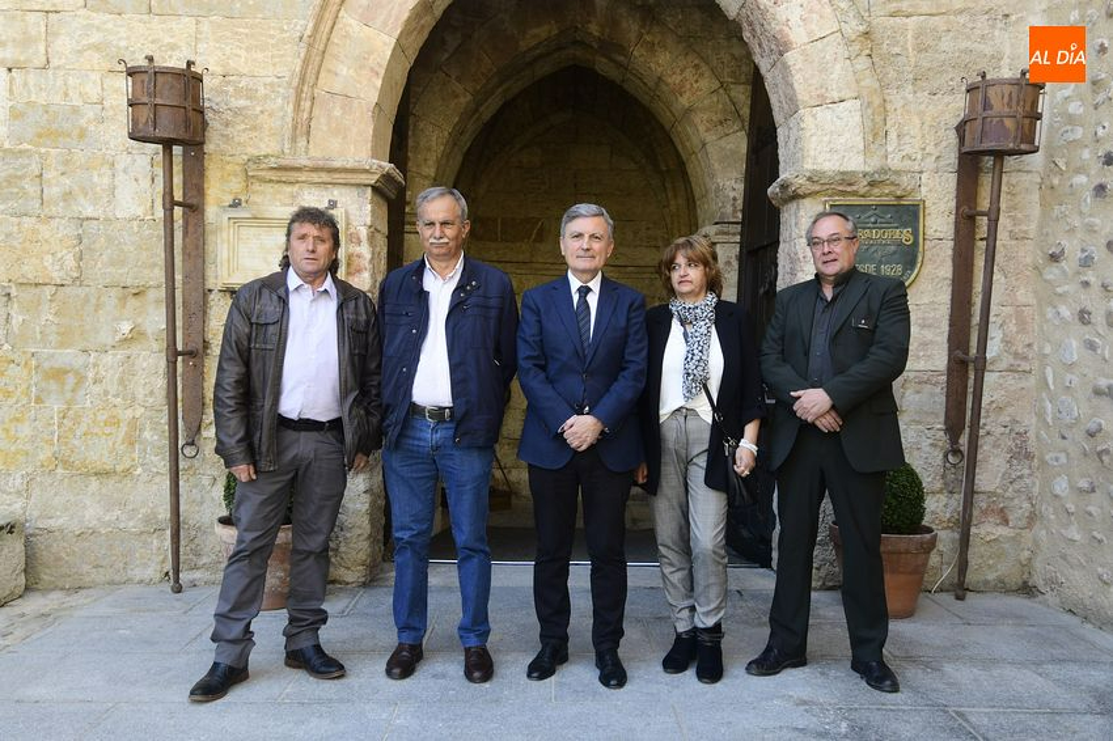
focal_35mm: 30
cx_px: 556
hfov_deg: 61.9
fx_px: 927
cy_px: 370
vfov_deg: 43.6
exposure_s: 1/100
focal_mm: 20
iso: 500
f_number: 6.3
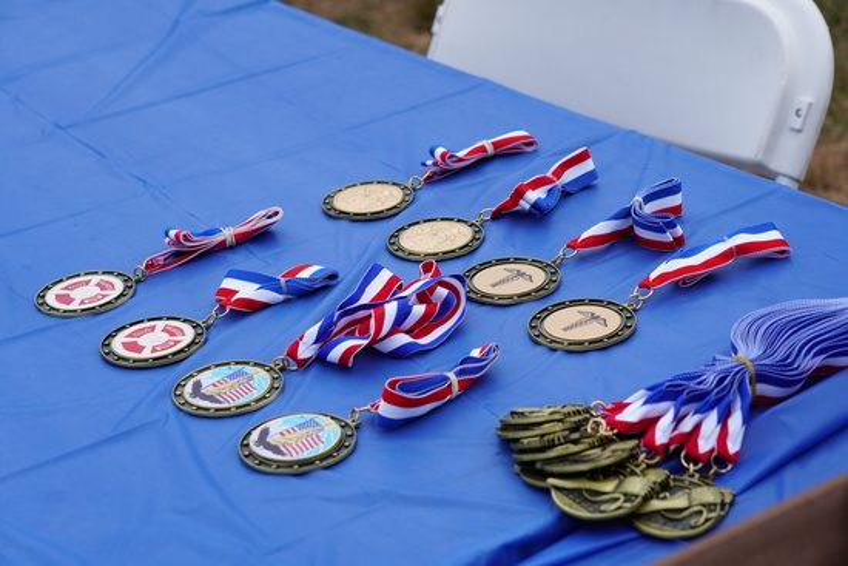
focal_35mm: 82
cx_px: 424
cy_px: 283
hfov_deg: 24.6
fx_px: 1944
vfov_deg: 16.6
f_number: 5.6
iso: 1000
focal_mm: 55
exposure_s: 1/1600
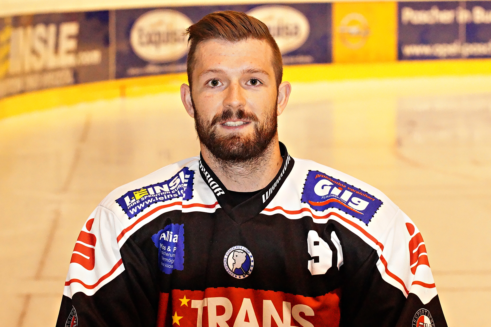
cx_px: 246
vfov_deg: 13.0
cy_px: 164
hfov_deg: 19.5
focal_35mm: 105
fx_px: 1432
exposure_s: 1/160
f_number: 4.5
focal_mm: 70
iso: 6400
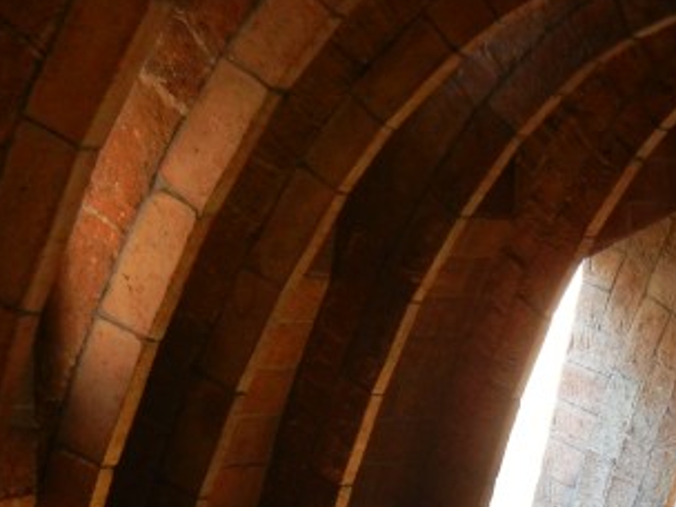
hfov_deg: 19.3
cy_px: 594
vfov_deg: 14.2
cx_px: 509
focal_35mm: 101
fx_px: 1972
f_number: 3.5
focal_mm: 5.4
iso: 294
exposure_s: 1/30
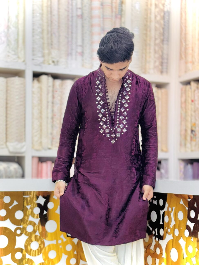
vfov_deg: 39.7
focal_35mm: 48
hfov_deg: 30.3
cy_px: 132
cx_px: 100
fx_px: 368
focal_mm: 6.76
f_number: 1.78
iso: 64
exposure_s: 1/276
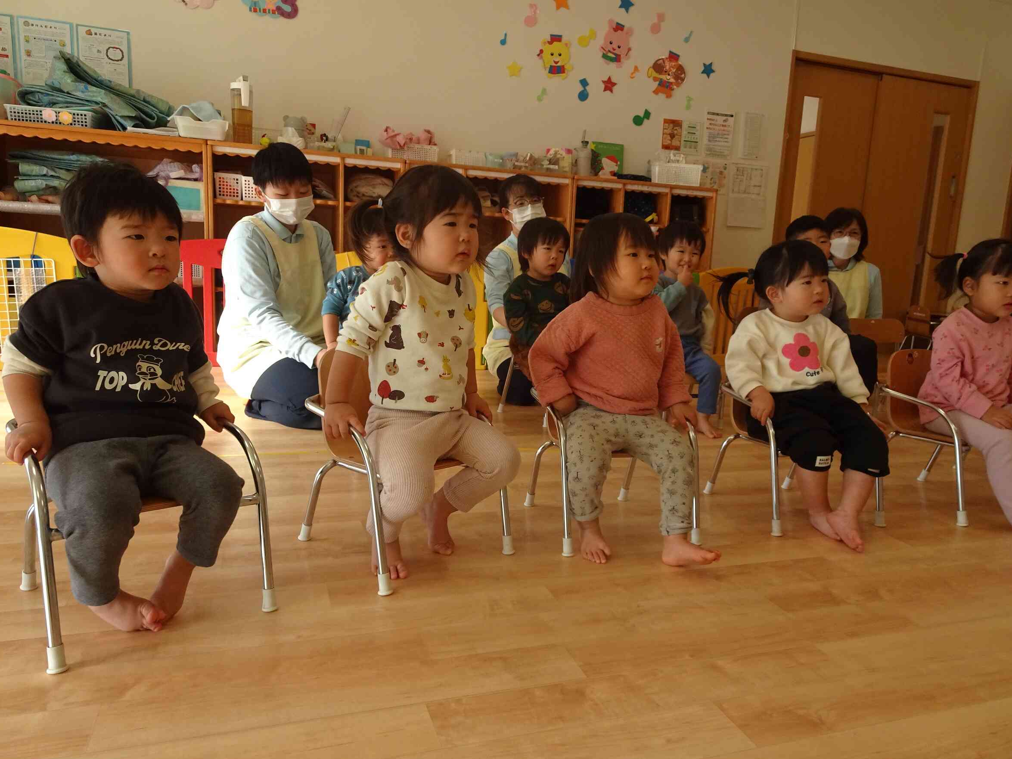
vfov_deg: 54.9
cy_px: 388
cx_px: 524
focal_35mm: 25
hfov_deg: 69.4
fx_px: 731
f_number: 3.5
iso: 160
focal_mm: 4.1
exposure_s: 1/250
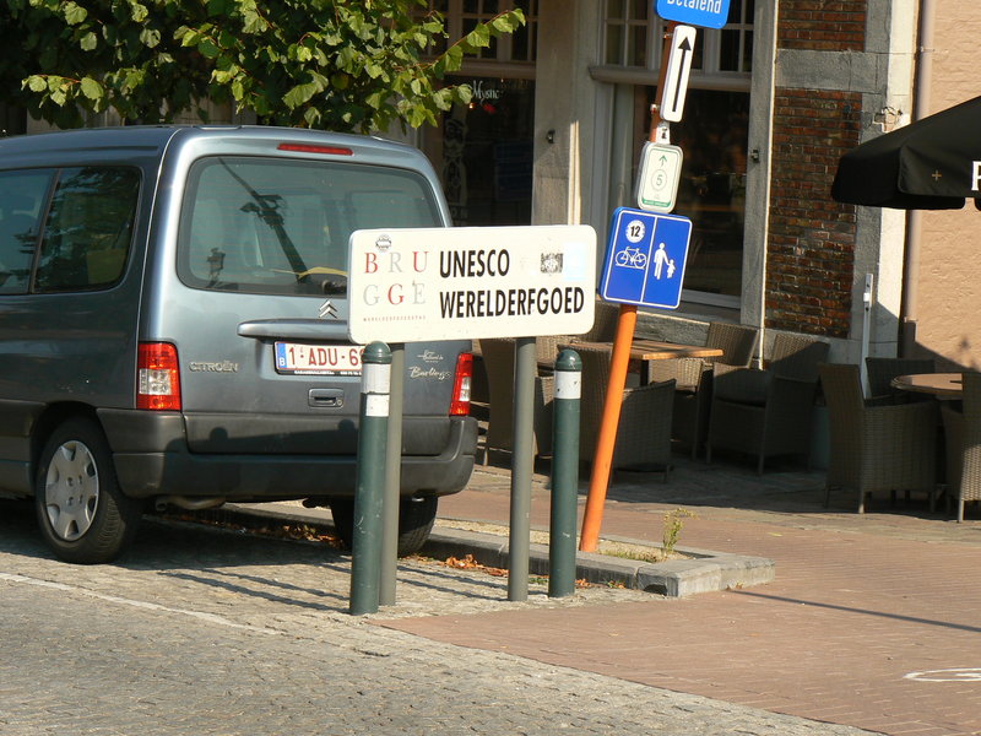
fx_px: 3514
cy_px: 368
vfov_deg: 12.0
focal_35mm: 124
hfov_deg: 15.9
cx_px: 490
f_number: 5.6
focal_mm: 20.7
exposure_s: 1/500
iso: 80
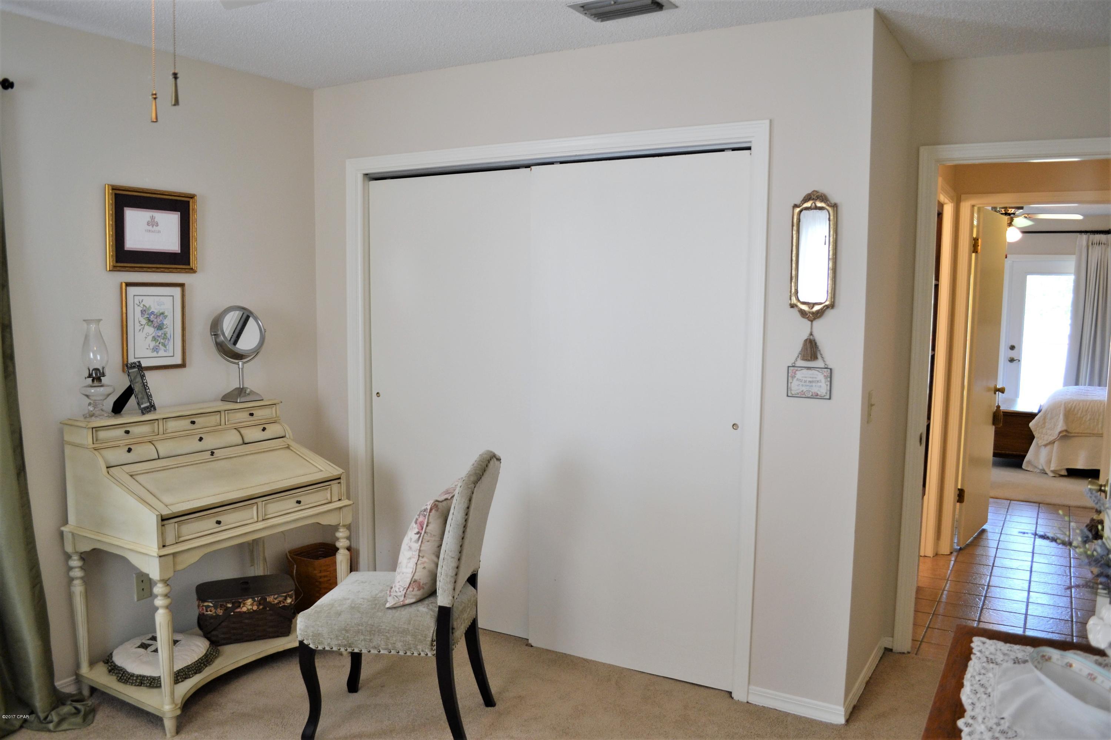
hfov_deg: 67.4
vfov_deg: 47.9
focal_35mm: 27
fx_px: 833
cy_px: 370
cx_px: 556
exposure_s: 1/60
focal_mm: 18
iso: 500
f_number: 3.5
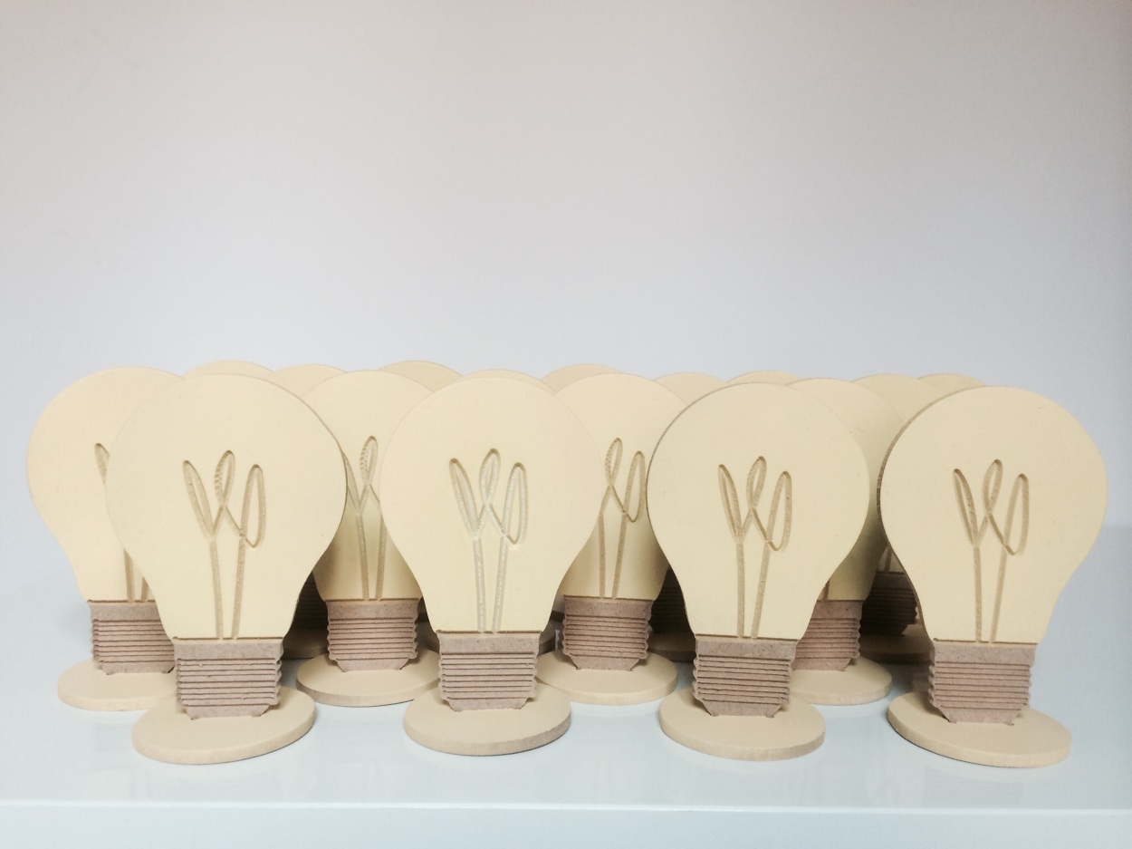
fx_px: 981
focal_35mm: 30
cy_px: 424
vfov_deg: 46.8
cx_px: 566
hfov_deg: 60.0
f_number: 2.2
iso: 80
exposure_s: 1/30
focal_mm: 4.12
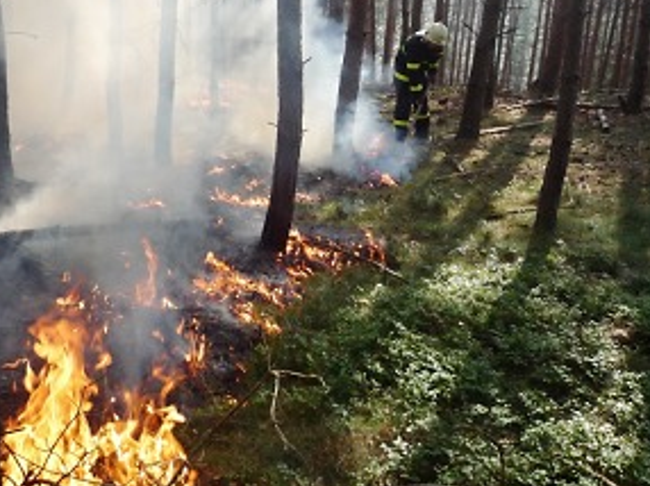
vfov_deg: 40.2
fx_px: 657
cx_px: 216
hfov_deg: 51.7
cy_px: 166
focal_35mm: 35
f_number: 2.8
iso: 100
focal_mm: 4.4
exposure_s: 1/200
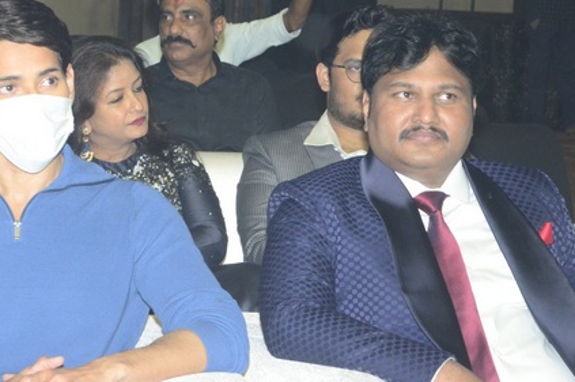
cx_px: 220
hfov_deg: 11.9
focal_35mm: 173
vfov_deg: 7.9
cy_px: 218
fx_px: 2756
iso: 1600
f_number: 11
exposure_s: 1/125
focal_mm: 75
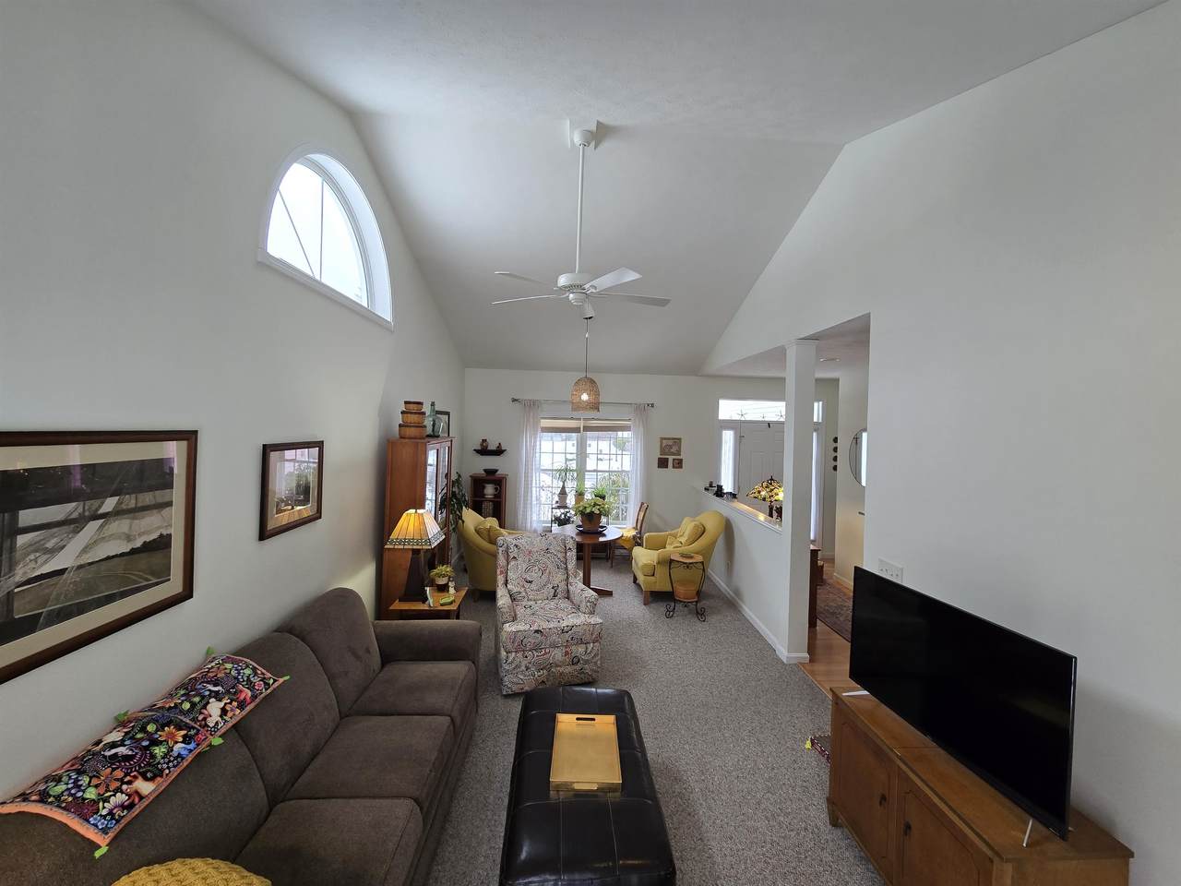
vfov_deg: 89.9
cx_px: 590
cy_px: 443
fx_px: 444
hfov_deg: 106.2
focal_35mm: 13
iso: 100
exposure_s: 1/60
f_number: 2.2
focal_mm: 2.2
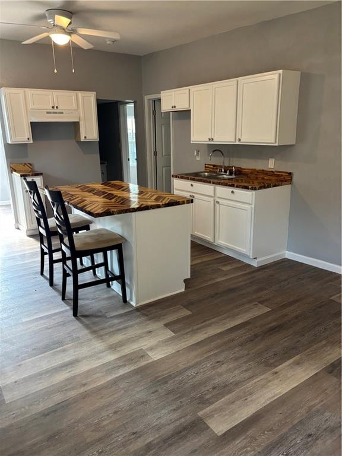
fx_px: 343
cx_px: 171
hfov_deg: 53.1
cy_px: 228
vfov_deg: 67.3
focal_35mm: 26
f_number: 1.6
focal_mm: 5.96
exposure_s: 1/60
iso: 200
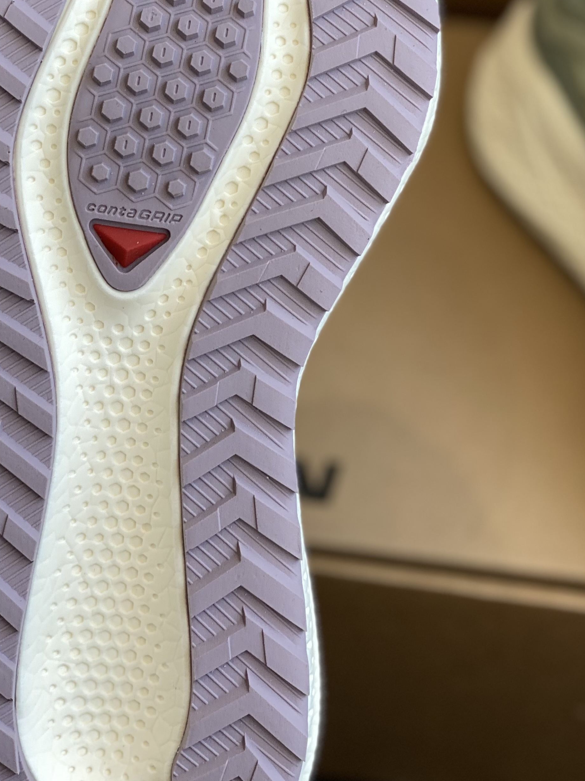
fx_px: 1915
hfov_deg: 17.4
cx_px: 317
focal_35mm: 85
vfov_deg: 22.7
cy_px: 148
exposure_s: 1/156
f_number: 2
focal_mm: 6
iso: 20
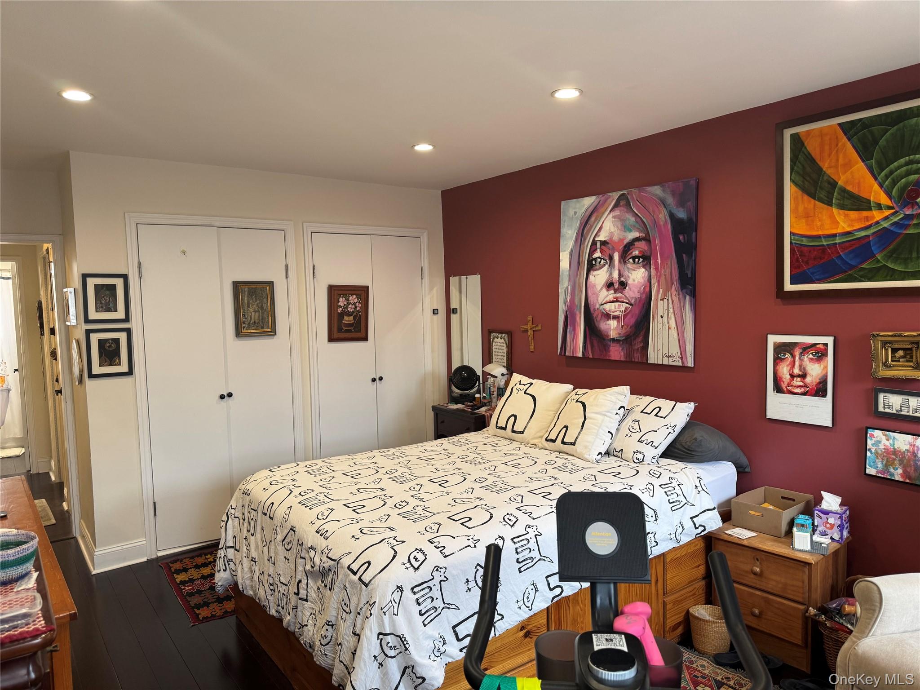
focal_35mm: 24
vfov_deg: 56.8
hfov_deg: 71.6
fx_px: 638
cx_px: 460
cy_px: 345
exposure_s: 1/60
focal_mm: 6.76
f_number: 1.78
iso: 160
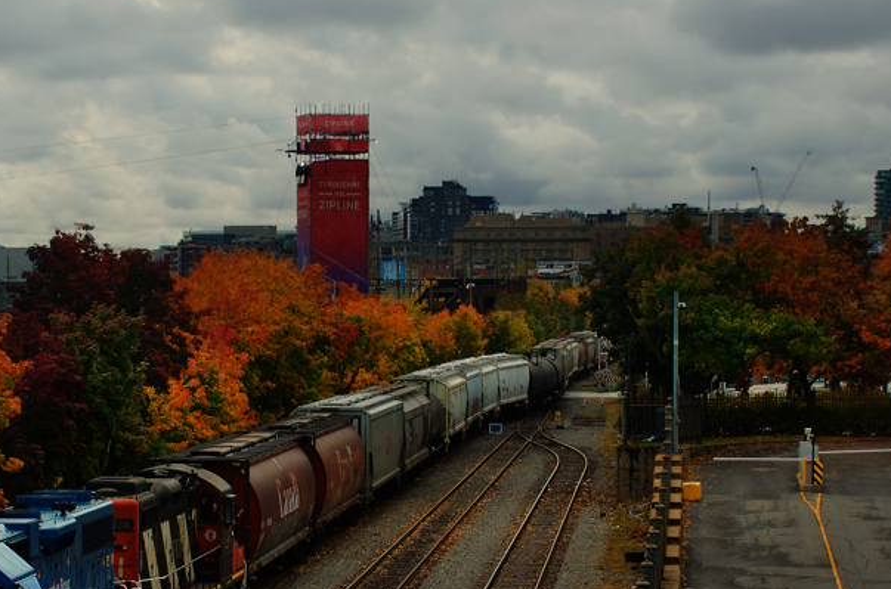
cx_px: 393
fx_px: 2988
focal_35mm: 121
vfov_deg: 11.3
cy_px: 396
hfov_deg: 17.0
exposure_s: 1/400
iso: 200
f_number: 8
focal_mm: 38
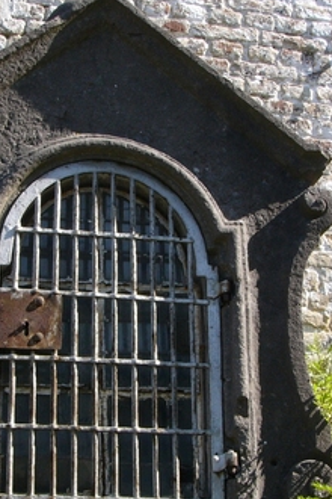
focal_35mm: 68
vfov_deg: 29.6
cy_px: 292
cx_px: 127
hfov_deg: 20.0
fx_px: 941
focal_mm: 6
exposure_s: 1/125
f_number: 8
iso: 100
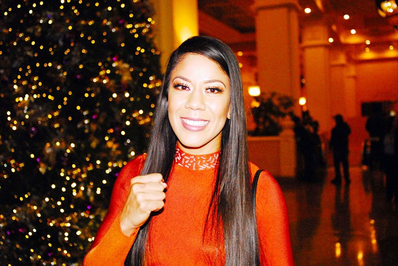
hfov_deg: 46.3
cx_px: 199
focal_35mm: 42
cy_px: 133
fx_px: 465
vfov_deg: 32.0
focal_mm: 28
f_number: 2.8
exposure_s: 1/250
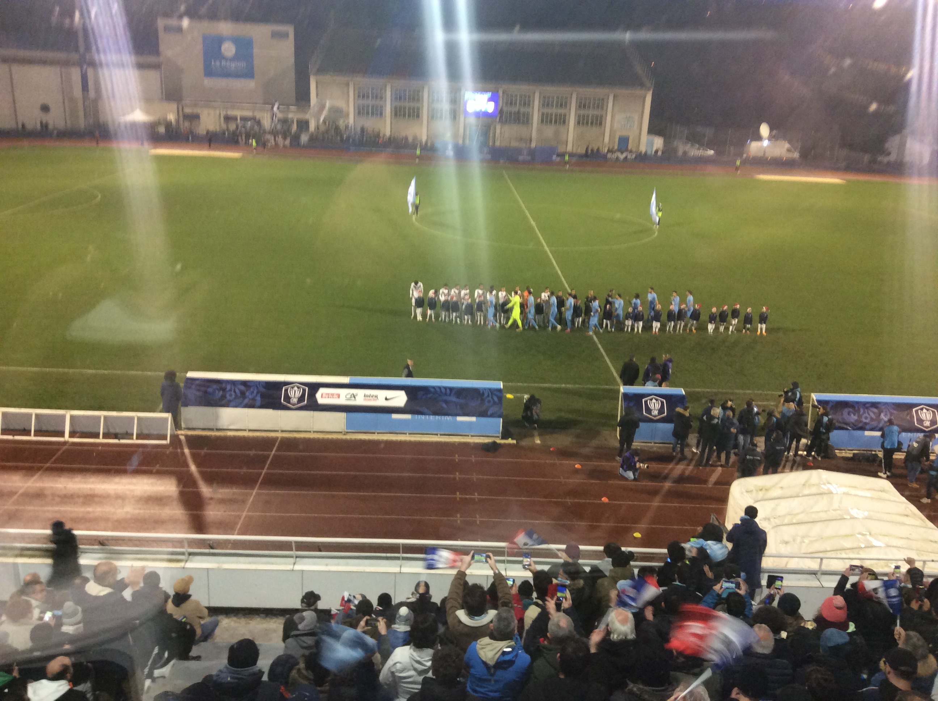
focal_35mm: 32
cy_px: 350
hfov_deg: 56.9
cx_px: 469
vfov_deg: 44.1
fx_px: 866
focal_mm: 3.3
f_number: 2.4
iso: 100
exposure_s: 1/25
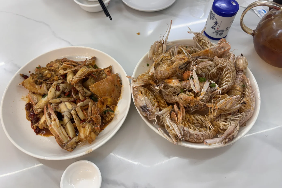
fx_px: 219
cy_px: 90
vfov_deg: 46.4
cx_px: 136
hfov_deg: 65.5
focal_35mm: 28
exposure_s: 1/100
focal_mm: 5.96
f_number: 1.6
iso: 64
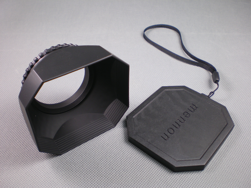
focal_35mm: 38
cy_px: 94
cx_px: 126
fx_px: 276
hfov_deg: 49.0
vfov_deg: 37.7
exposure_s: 1/40
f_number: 3.1
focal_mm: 6.3
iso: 64
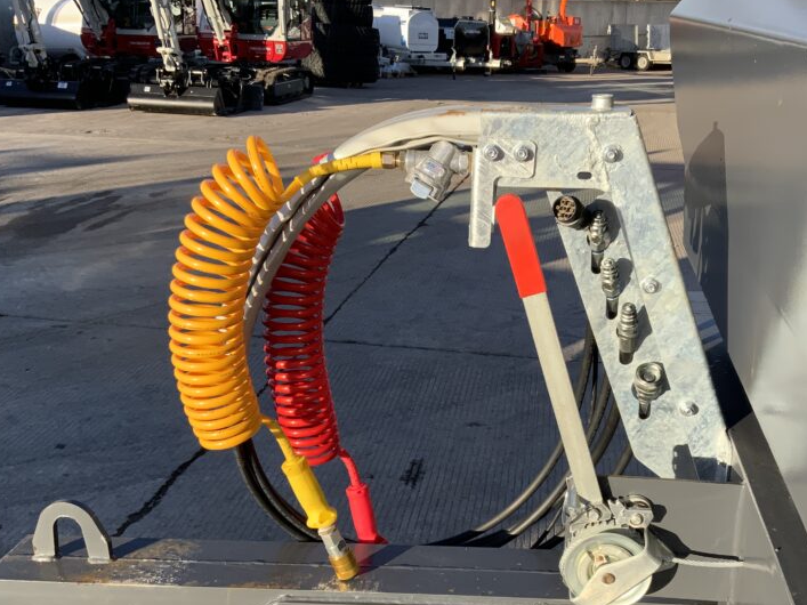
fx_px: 979
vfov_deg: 34.2
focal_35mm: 42
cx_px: 483
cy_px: 373
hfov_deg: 44.6
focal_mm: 3
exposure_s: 1/792
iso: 16
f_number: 1.8
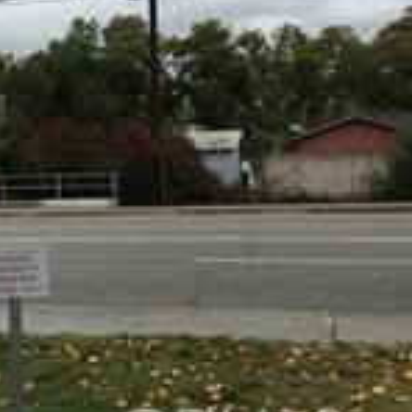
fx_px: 848
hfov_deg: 26.8
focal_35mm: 63
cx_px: 90
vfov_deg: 27.0
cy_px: 117
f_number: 2.4
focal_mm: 3.3
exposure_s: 1/240
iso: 25
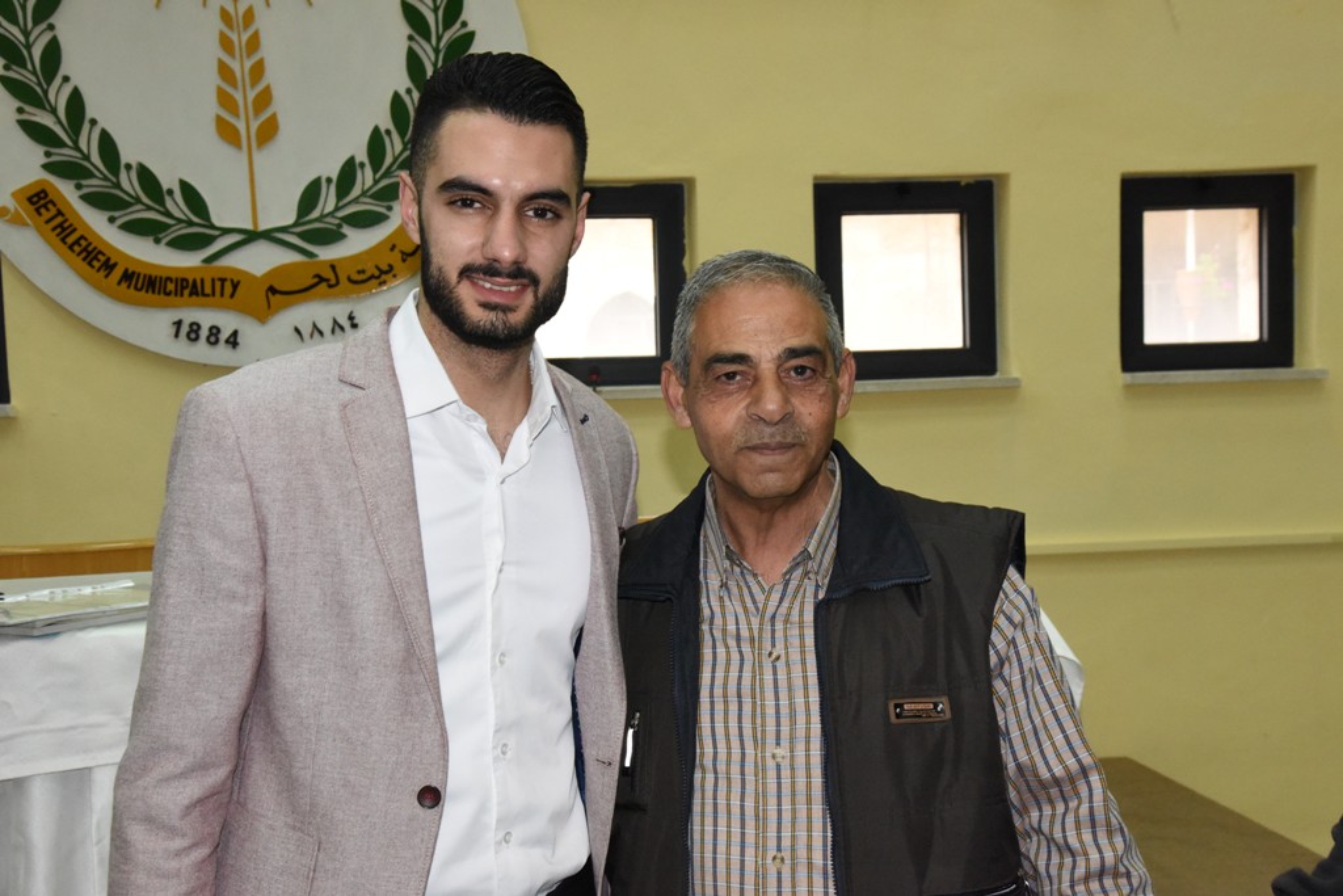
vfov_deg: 29.3
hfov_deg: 42.7
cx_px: 672
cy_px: 448
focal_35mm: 46
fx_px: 1716
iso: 6400
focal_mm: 46
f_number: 10
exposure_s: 1/250
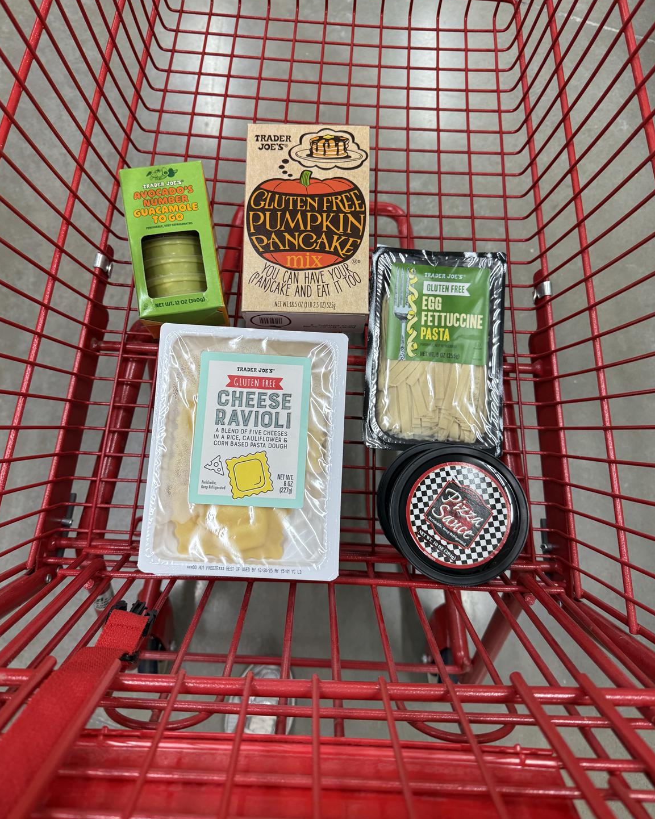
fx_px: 630
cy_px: 392
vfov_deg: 66.0
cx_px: 319
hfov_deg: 54.9
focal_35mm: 26
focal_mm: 6.76
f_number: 1.78
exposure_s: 1/120
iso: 100
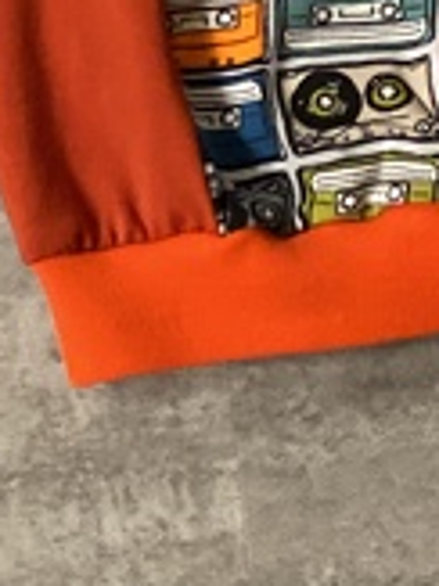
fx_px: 4318
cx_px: 515
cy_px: -762
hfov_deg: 5.8
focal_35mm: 255
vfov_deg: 7.3
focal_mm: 6
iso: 320
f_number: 2
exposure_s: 1/20
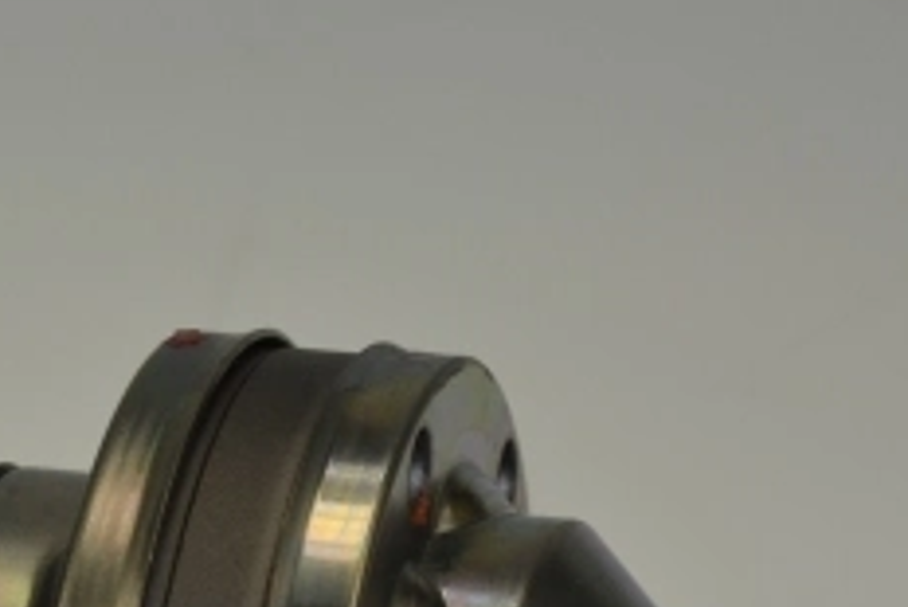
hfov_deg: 5.1
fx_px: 10228
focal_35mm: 405
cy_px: 623
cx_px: 14
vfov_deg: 3.4
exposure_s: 1/200
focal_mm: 105
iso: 100
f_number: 8
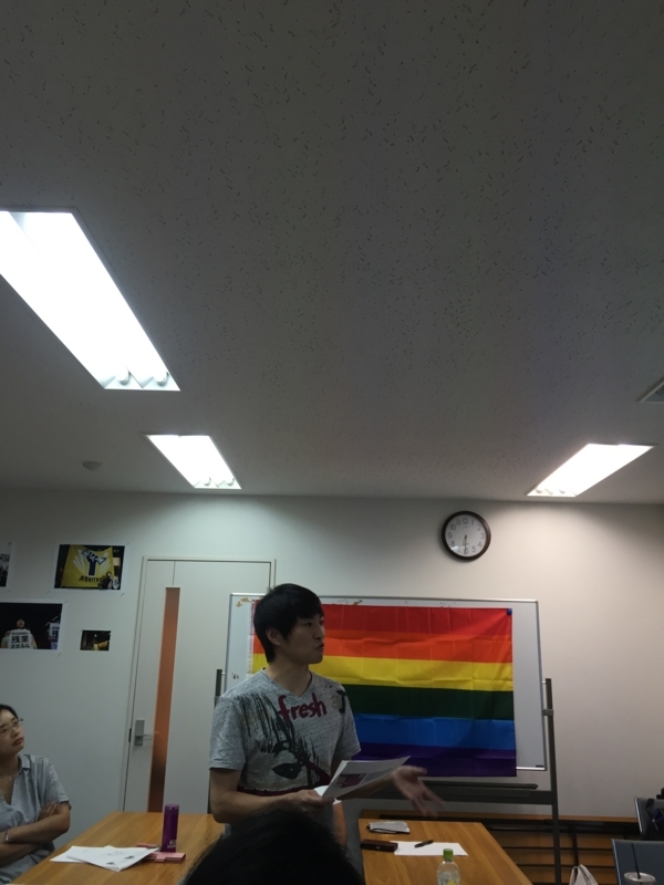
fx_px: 742
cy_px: 442
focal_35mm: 29
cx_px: 332
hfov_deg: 48.2
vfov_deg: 61.7
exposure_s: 1/33
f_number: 2.2
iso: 32
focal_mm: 4.15
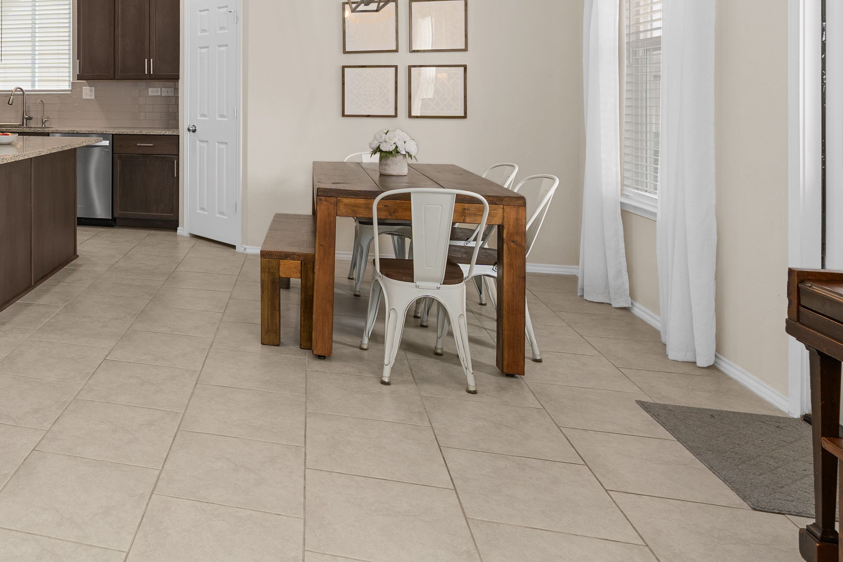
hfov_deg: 54.0
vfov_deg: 41.5
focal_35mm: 30
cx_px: 84
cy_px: 103
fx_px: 702
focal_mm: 16
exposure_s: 1/60
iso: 320
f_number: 7.1
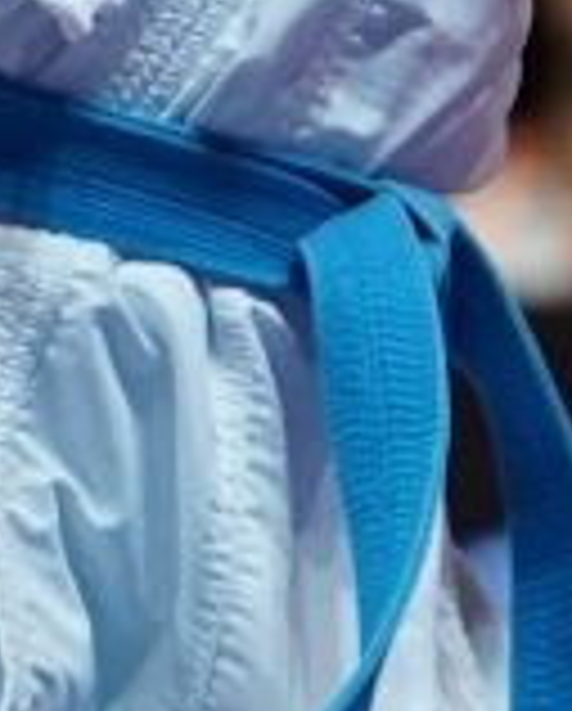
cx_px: 1099
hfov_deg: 1.2
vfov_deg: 1.5
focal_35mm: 1303
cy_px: -495
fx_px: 27494
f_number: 2.8
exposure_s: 1/1000
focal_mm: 122
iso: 3200
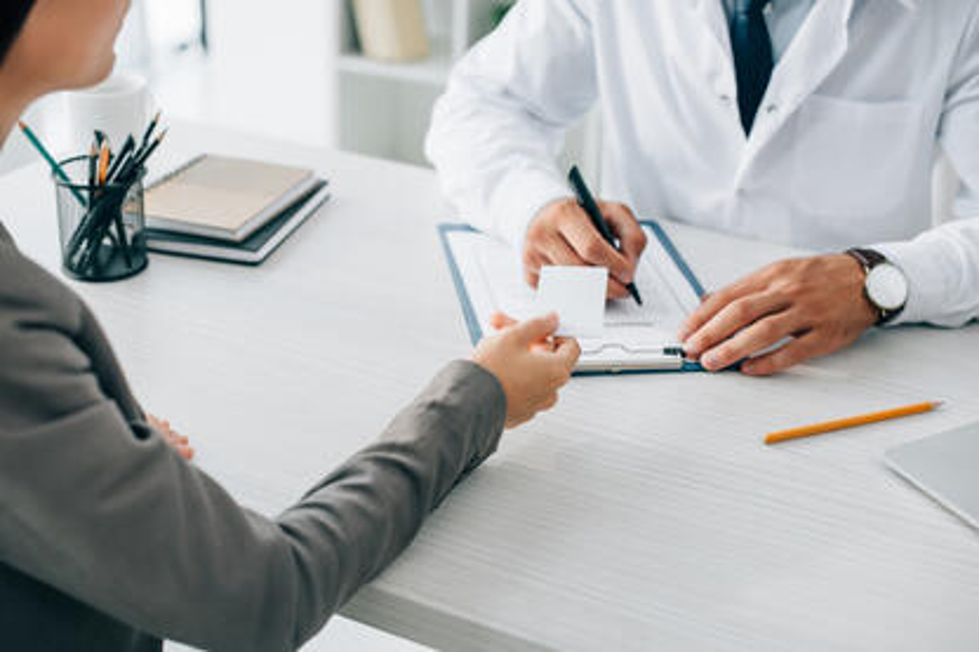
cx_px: 490
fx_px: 1359
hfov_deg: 39.6
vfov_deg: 27.0
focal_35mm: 50
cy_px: 326
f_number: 3.5
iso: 160
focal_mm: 50
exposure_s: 1/200
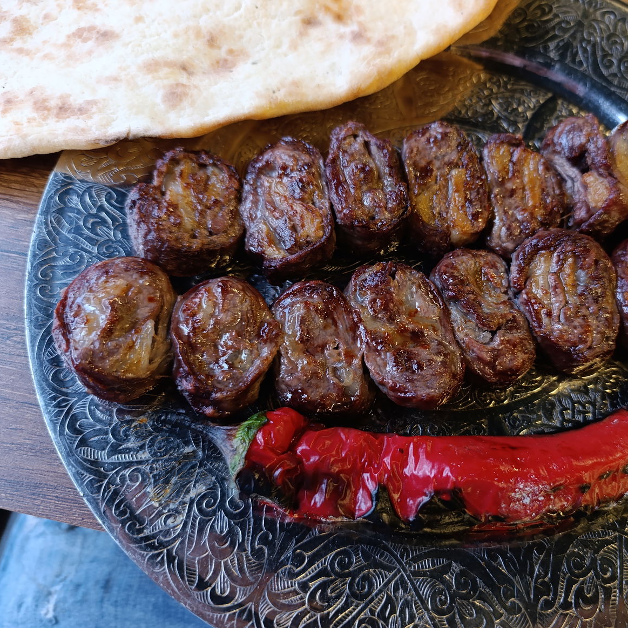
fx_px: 575
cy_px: 313
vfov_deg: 57.3
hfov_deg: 56.5
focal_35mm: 28
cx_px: 399
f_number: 1.6
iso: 800
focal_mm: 6.14
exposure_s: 1/60
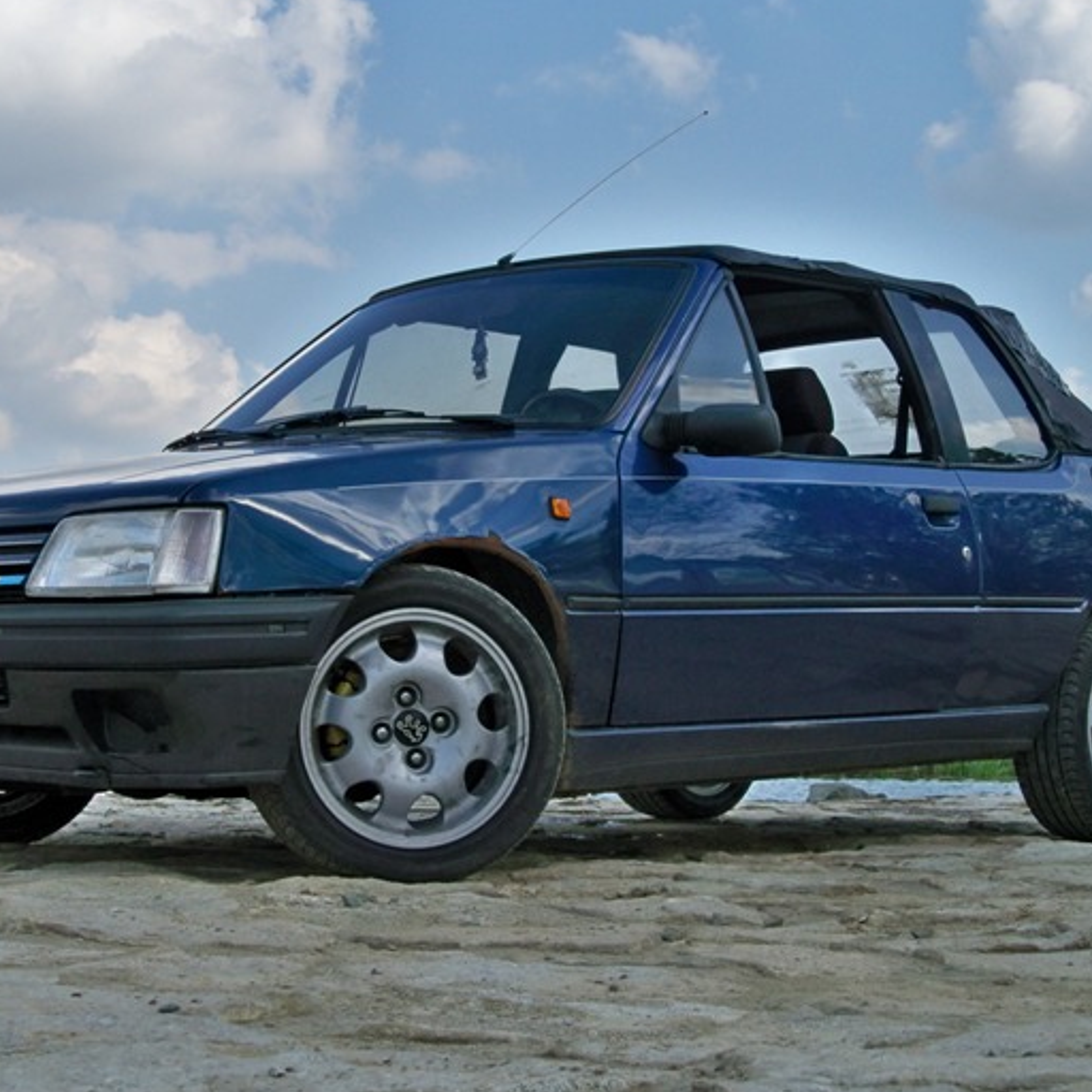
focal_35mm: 69
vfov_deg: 25.0
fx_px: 2463
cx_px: 424
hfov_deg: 24.9
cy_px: 478
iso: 160
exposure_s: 1/800
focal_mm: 8.8
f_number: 3.8
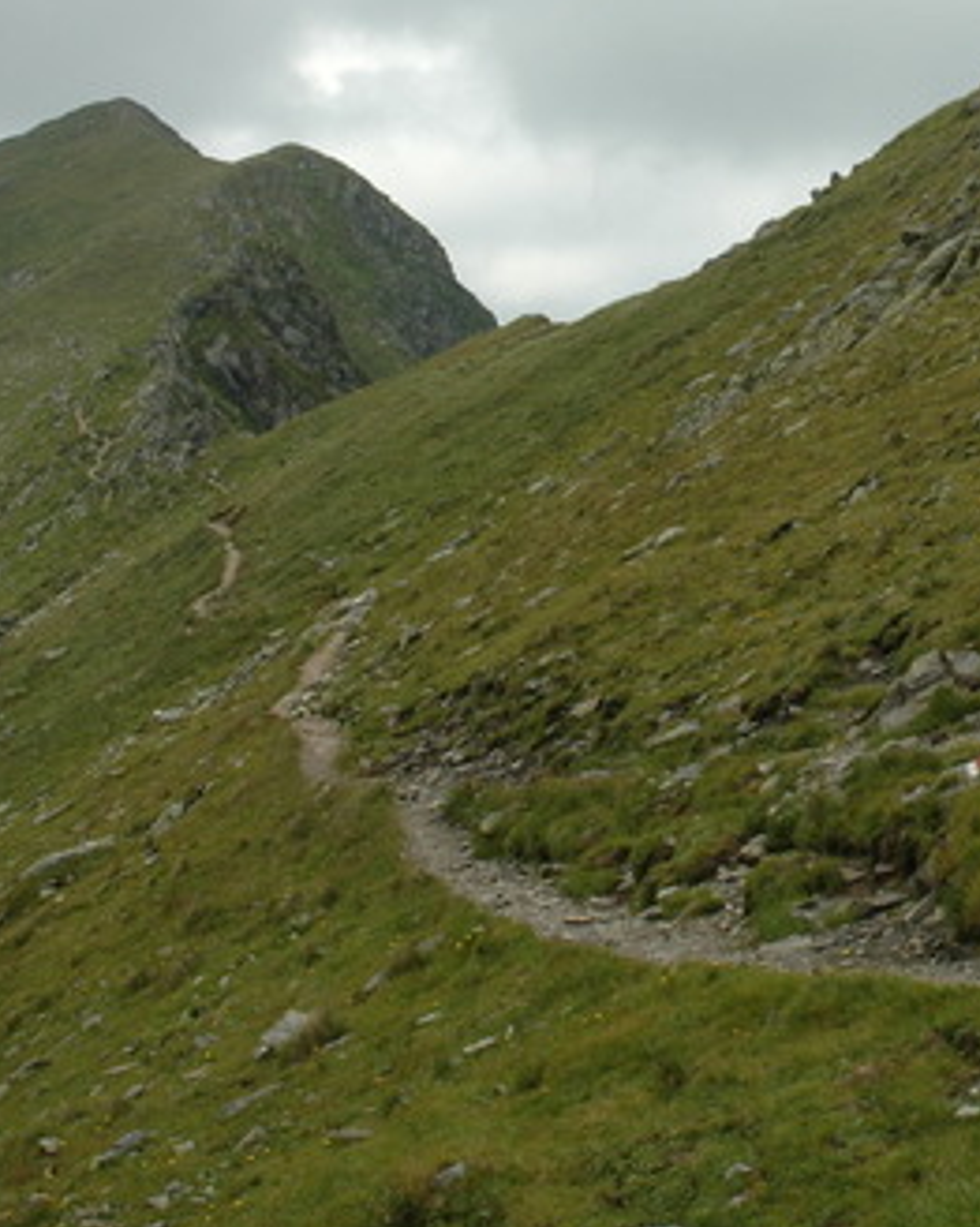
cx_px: 823
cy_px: 436
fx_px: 2468
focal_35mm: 68
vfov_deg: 27.8
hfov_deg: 22.1
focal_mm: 22
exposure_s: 1/200
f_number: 11
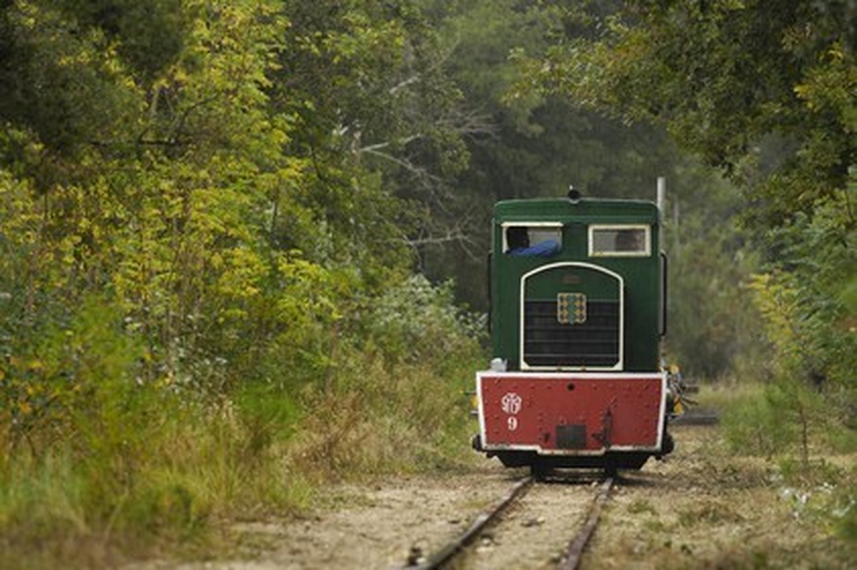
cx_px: 428
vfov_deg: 4.6
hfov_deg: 6.9
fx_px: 7136
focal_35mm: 300
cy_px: 285
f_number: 2.8
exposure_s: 1/60
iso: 100
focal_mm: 200
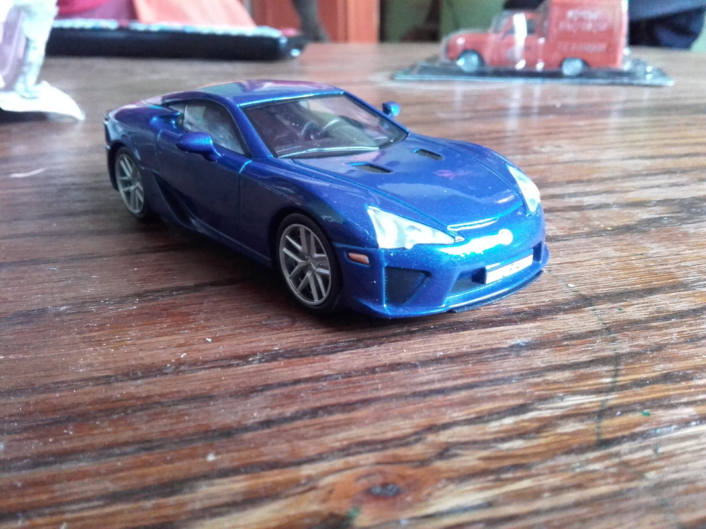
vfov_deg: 45.4
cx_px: 353
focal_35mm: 31
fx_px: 632
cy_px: 264
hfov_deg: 58.4
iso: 370
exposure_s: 1/8
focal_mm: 3.3
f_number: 2.2
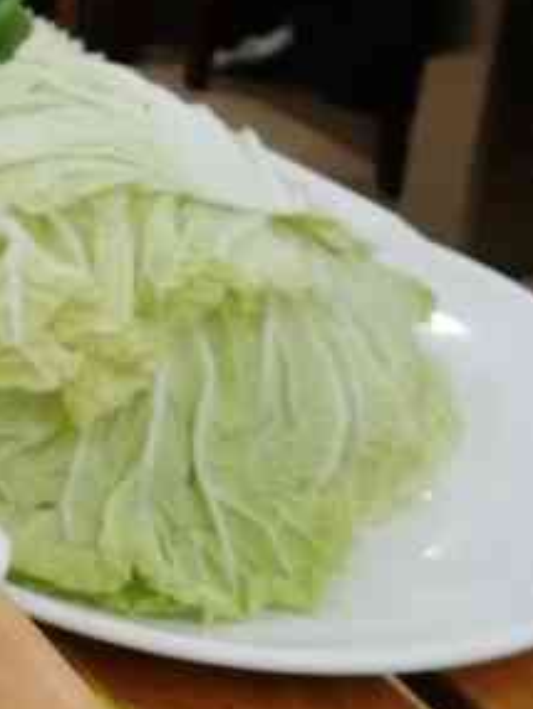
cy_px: 309
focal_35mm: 88
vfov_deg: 22.2
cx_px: -327
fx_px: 1804
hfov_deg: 15.2
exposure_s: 1/33.3
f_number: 2.2
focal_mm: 3.95
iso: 250
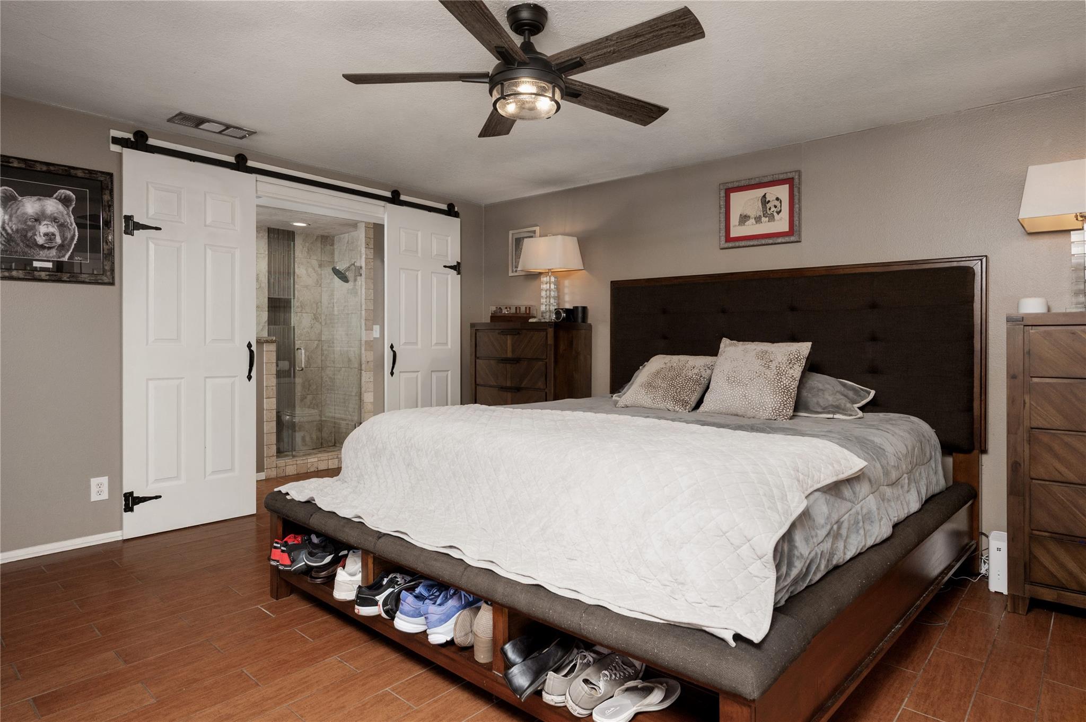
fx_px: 603
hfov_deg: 84.0
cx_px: 543
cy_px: 361
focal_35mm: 20
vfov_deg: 61.8
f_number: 8
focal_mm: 20
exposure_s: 1/125
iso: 500
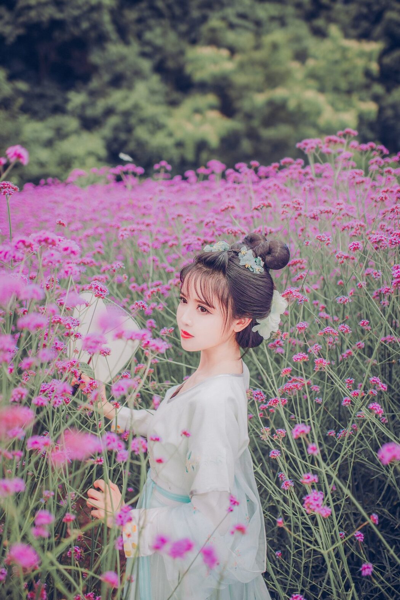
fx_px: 567
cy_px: 300
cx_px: 200
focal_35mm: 34
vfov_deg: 55.8
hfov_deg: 38.9
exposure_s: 1/1250
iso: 100
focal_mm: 35
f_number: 1.6
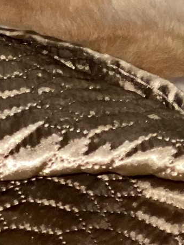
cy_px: -78
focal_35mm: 234
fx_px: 1659
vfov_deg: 8.3
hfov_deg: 6.2
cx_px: 314
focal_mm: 6
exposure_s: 1/34
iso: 160
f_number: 2
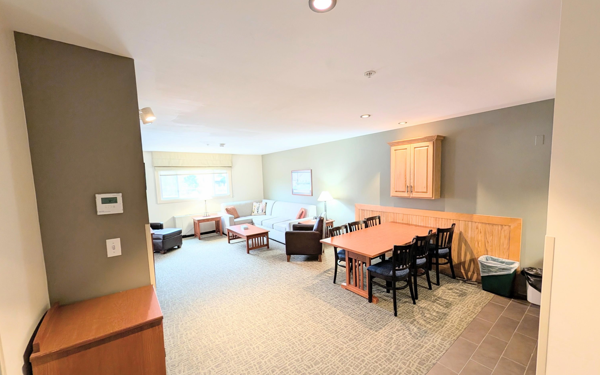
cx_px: 305
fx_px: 213
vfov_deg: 82.8
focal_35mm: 13
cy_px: 197
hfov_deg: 109.3
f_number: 1.7
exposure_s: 1/30
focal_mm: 2.02
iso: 56
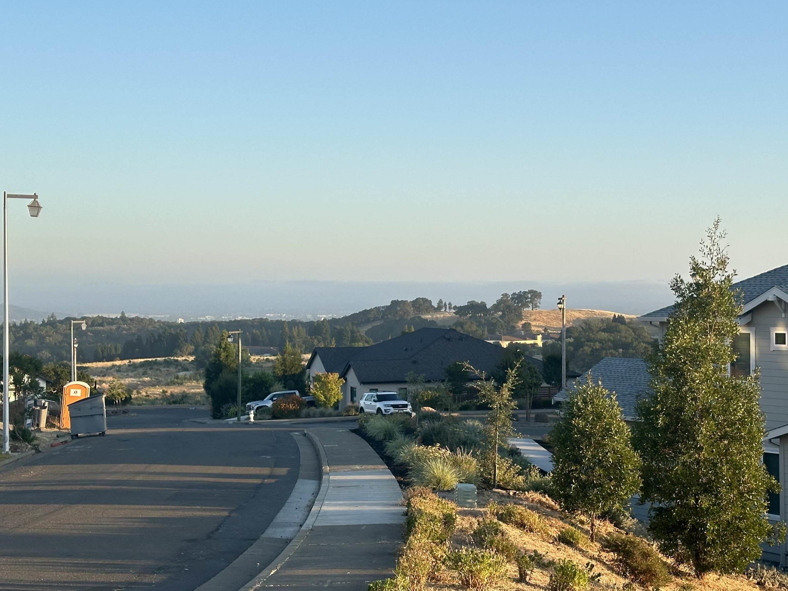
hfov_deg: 31.1
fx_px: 1412
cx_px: 456
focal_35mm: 62
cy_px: 311
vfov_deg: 23.7
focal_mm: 6.86
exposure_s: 1/1414
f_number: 1.78
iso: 64
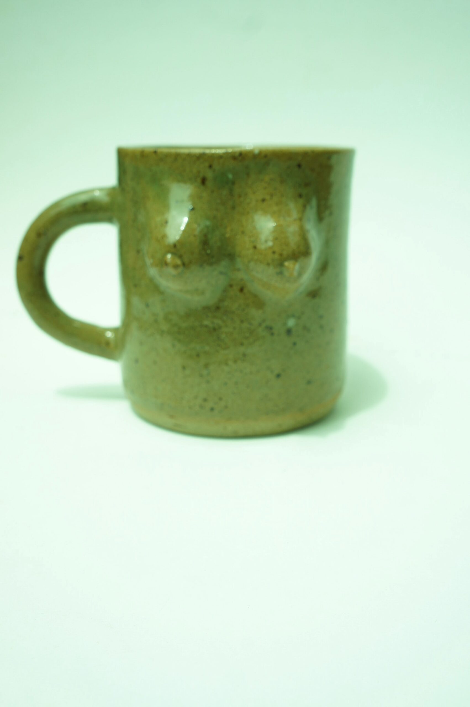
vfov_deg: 49.6
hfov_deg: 34.1
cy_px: 354
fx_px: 765
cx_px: 235
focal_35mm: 39
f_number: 6.3
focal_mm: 26
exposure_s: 1/200
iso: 100
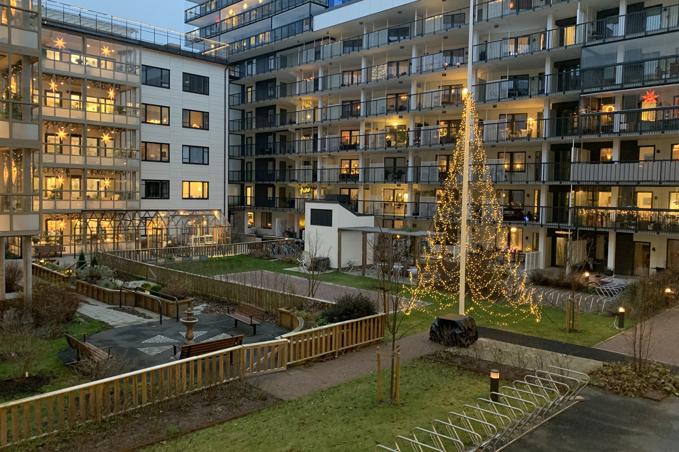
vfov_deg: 46.4
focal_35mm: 28
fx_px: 528
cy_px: 223
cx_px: 344
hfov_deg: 65.5
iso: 500
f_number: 1.8
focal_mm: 4.25
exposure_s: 1/25
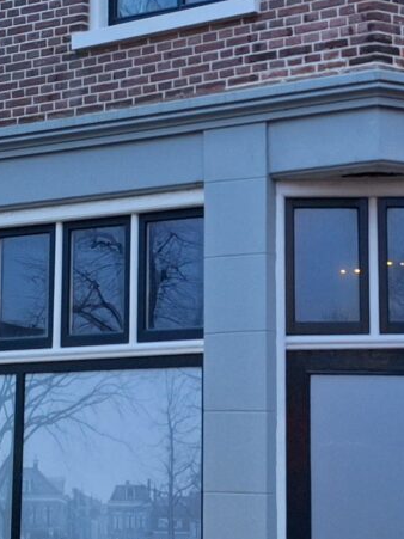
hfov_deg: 15.1
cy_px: 136
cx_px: 253
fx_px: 1526
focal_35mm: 98
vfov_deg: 19.9
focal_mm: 5.54
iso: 400
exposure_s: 1/25
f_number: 1.8
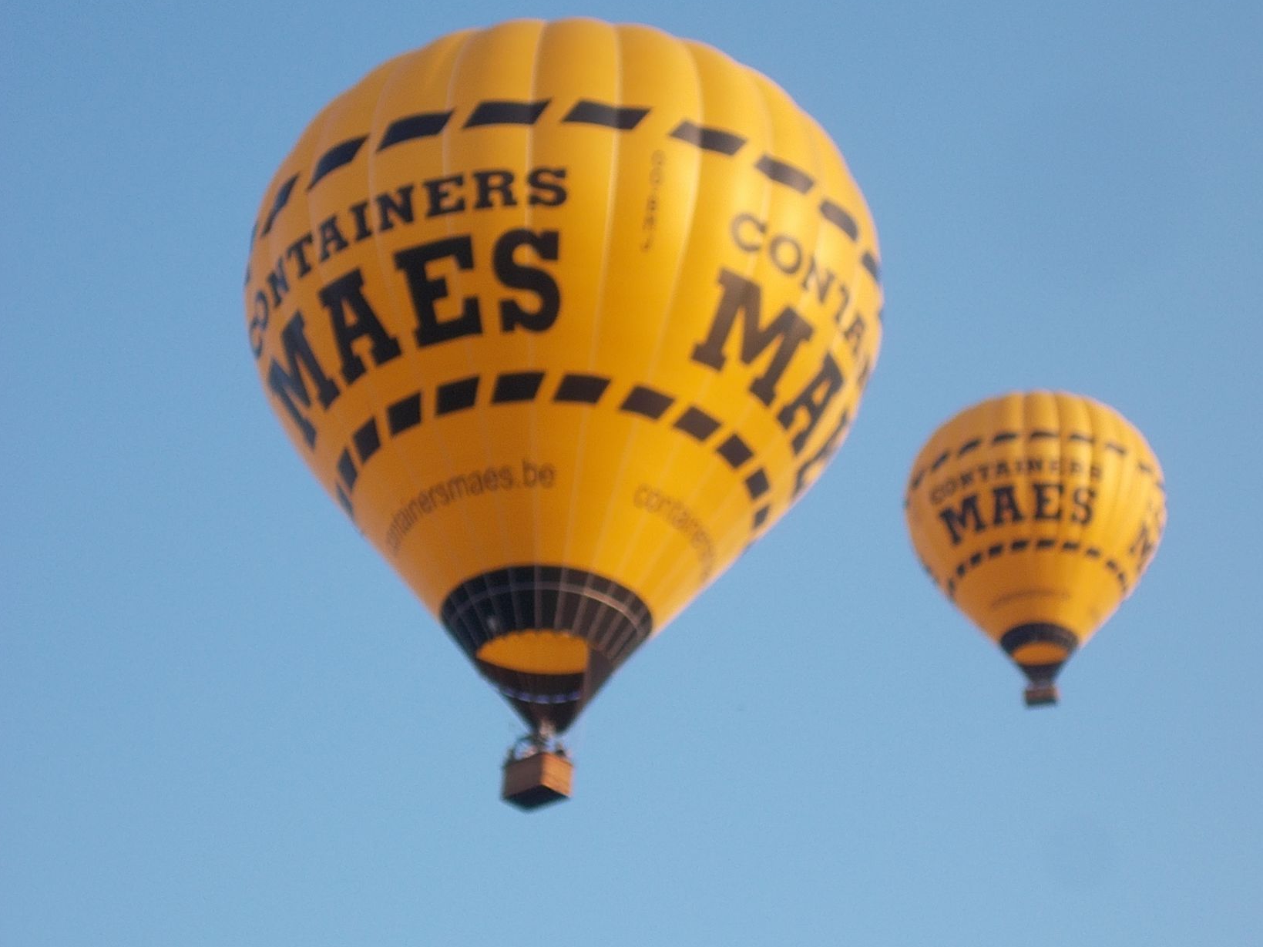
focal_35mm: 116
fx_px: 4232
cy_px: 447
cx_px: 734
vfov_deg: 12.8
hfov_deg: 17.0
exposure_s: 1/125
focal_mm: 17.6
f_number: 5.5
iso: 80
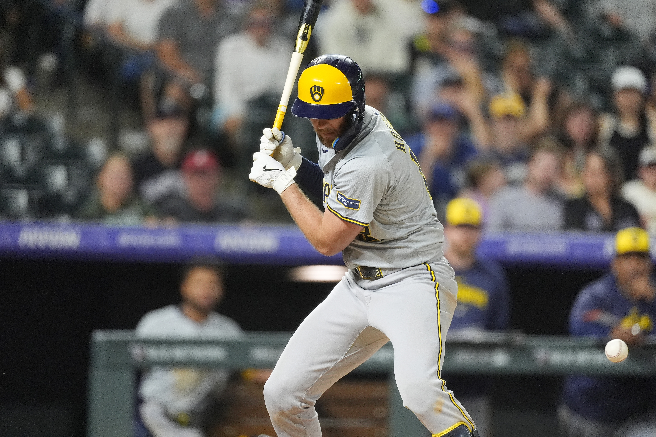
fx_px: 10932
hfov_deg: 3.4
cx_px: 328
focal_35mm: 600
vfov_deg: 2.3
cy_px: 218
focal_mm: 600
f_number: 4
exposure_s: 1/1250
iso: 5000
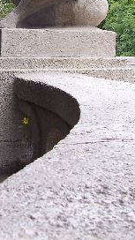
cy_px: 53
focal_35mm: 77
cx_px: -19
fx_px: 490
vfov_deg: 27.1
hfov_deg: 15.2
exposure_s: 1/180
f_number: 2.7
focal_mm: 5.6
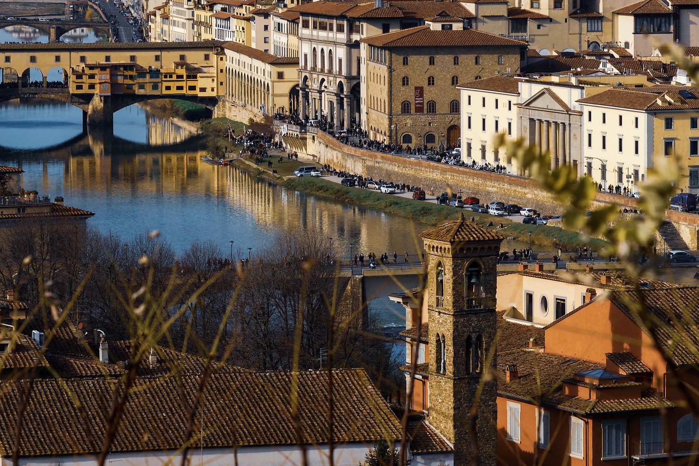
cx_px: 259
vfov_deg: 7.1
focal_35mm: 192
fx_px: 3727
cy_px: 92
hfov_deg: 10.7
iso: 100
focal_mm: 78
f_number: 9
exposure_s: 1/250
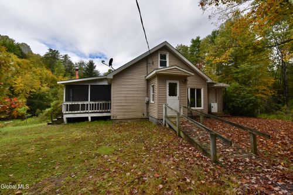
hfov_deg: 104.3
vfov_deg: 81.2
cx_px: 146
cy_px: 98
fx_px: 114
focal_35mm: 14
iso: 800
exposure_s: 1/640
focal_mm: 14
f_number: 13
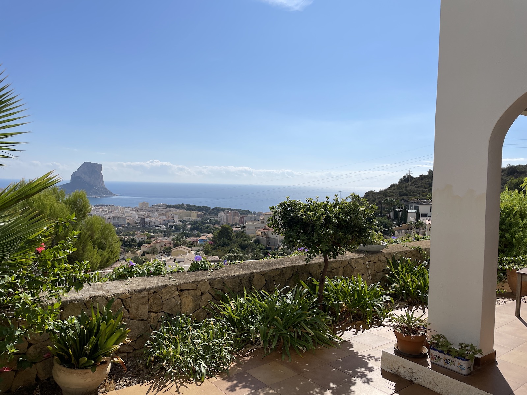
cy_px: 198
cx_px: 264
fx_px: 396
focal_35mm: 26
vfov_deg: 53.1
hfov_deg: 67.3
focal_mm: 4.2
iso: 32
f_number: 1.6
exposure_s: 1/9091
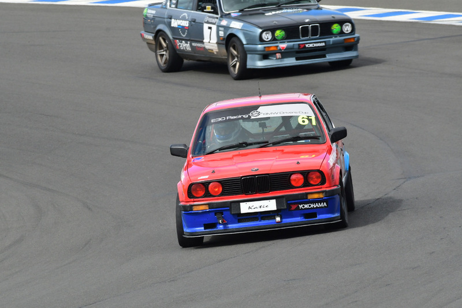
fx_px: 7317
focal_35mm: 570
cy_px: 154
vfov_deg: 2.4
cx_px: 231
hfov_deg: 3.6
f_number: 10
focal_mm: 380
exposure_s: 1/640
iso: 640
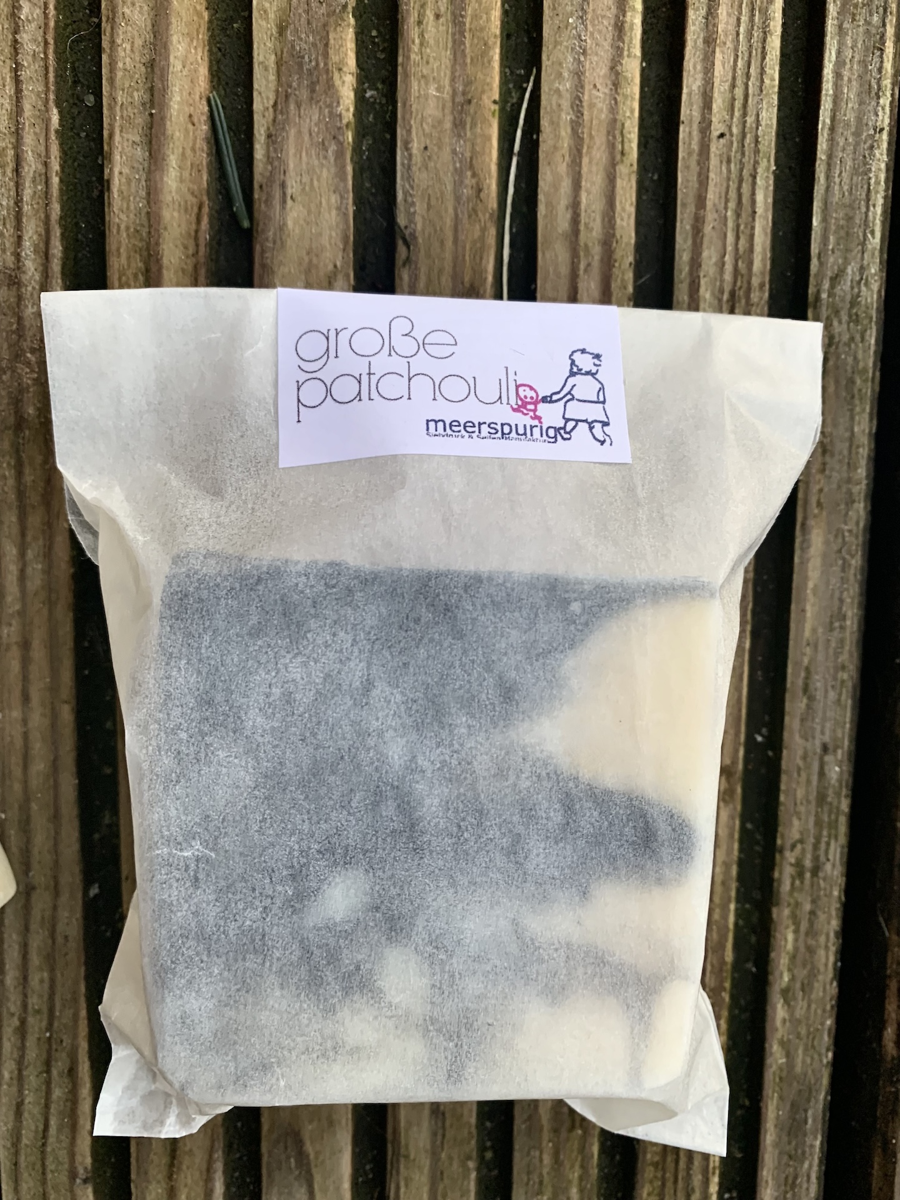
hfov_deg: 53.1
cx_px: 450
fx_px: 901
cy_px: 600
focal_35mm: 26
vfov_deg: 67.3
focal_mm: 4.25
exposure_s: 1/80
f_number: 1.8
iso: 100
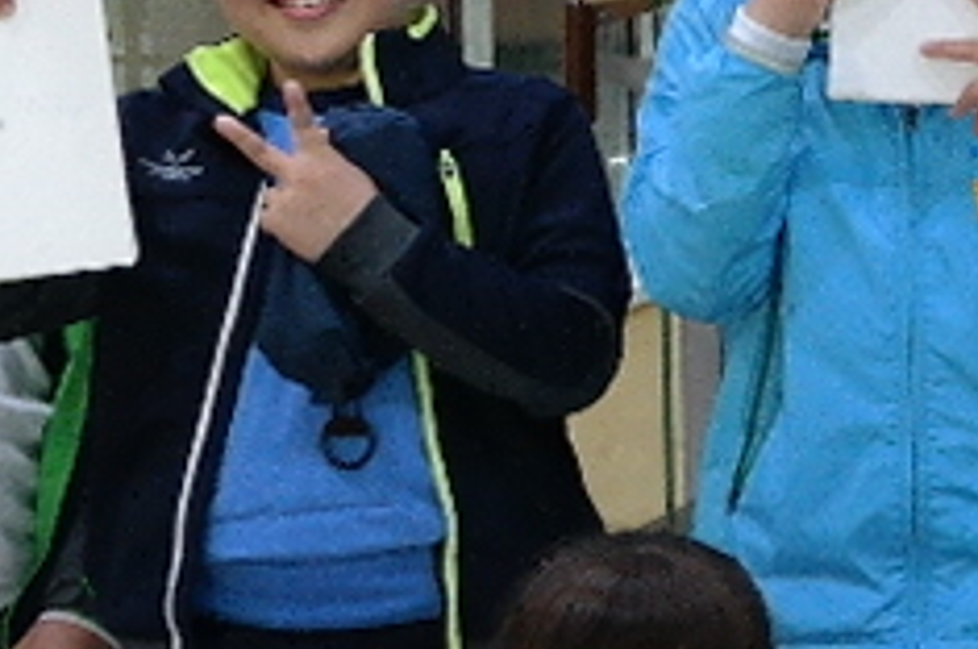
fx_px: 6592
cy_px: 162
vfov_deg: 5.6
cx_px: 2722
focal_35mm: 243
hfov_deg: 7.6
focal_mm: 22
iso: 800
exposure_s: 1/40
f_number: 3.5
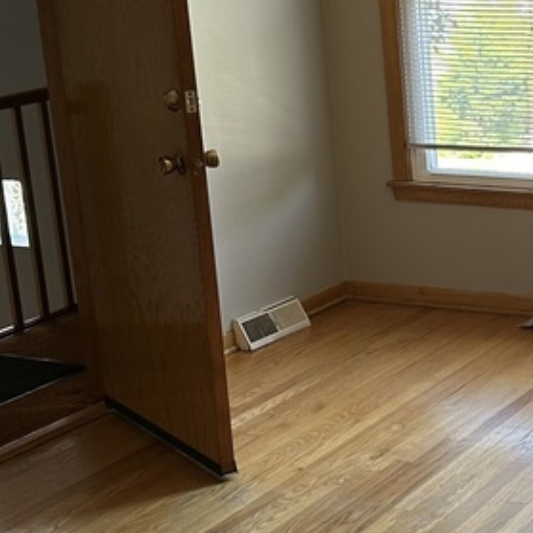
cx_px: 571
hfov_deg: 20.3
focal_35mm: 82
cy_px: 330
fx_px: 1428
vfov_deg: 21.1
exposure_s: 1/121
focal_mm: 6.86
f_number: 1.78
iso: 125
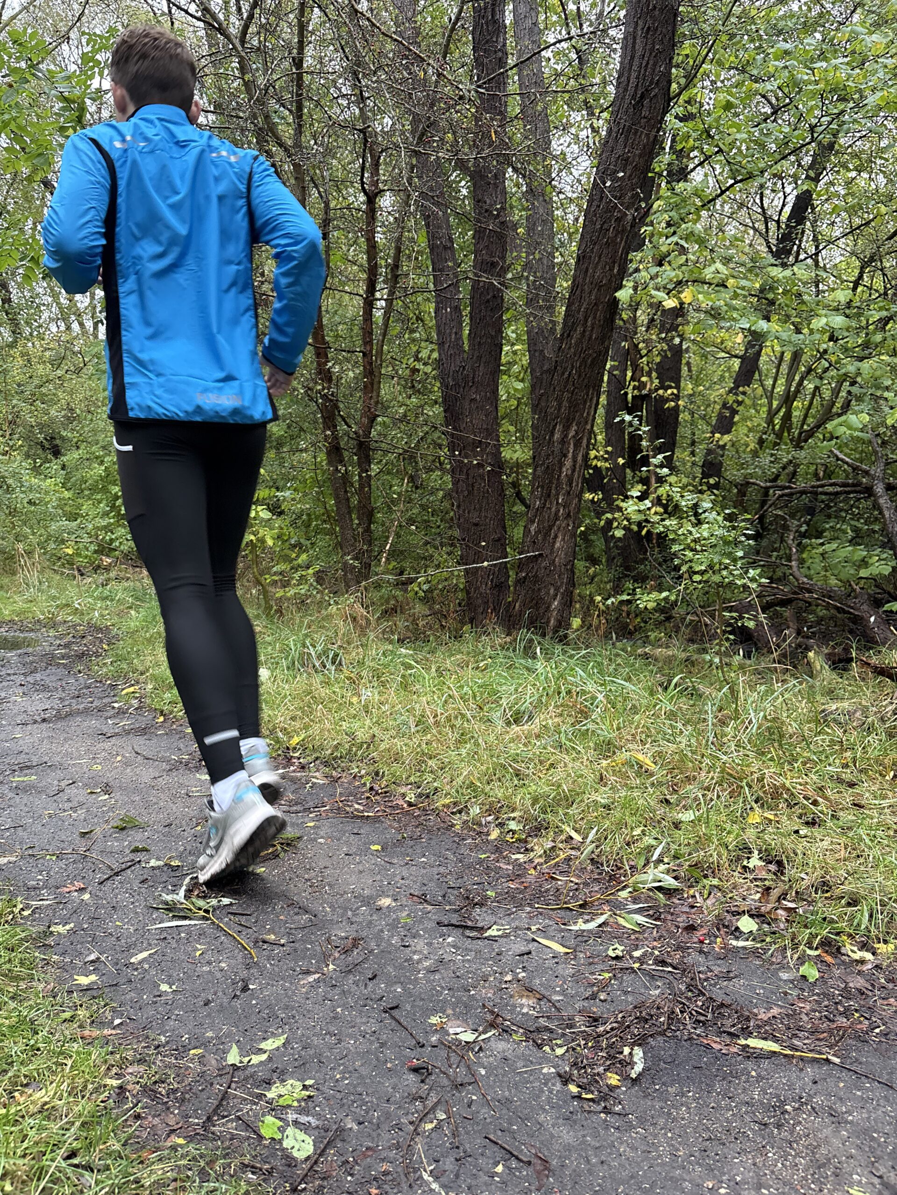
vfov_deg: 67.3
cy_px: 598
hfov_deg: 53.1
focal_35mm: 26
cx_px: 448
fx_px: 898
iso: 125
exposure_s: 1/60
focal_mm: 5.96
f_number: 1.6
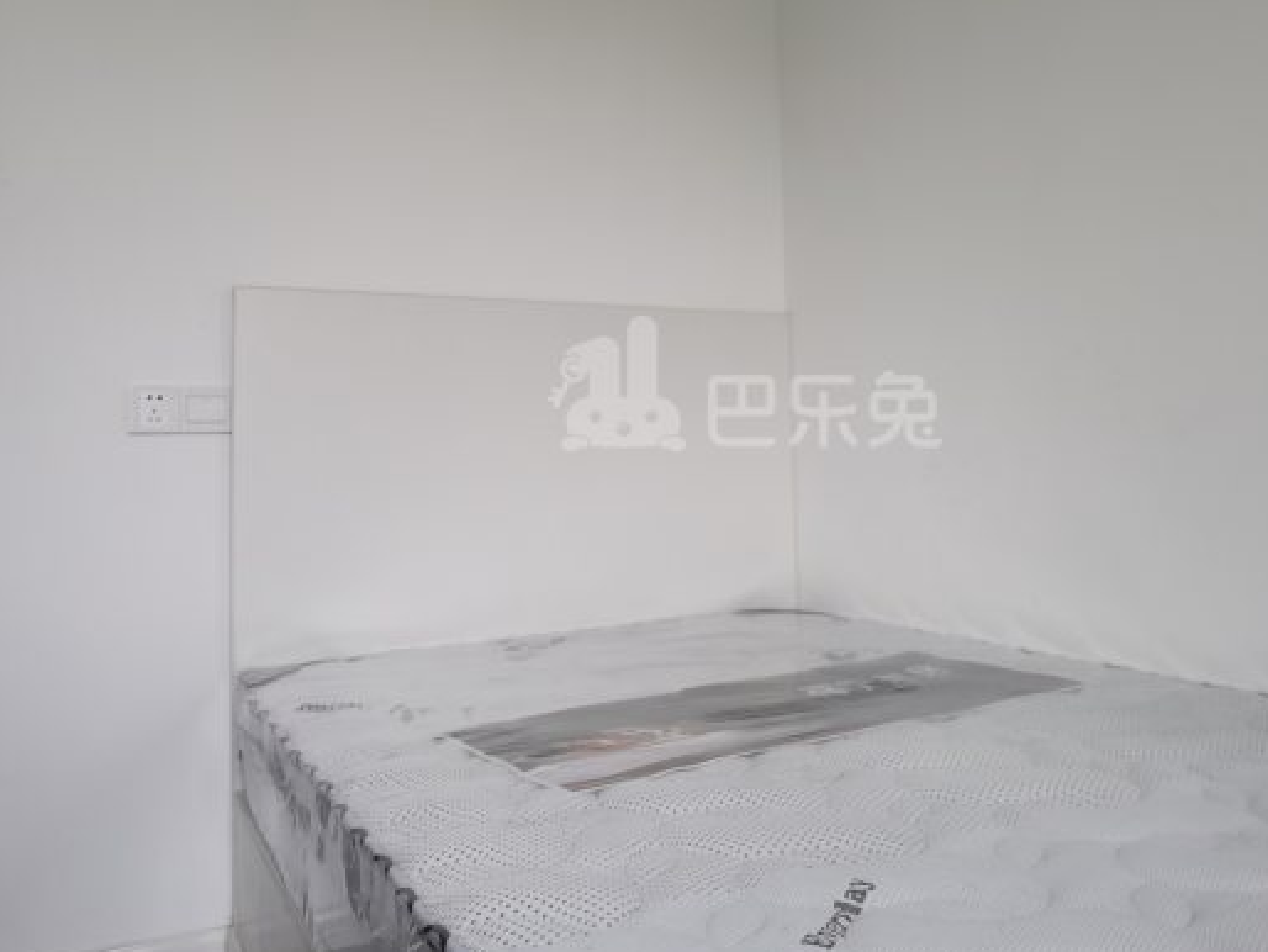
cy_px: 385
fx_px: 1026
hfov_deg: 63.0
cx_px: 745
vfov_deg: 49.5
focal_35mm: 28
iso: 125
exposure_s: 1/100
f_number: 1.8
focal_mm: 4.4
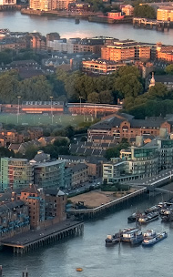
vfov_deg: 8.5
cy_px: 339
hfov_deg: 5.3
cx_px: -168
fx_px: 1841
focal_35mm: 244
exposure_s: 1/60
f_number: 11
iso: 1250
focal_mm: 34.5
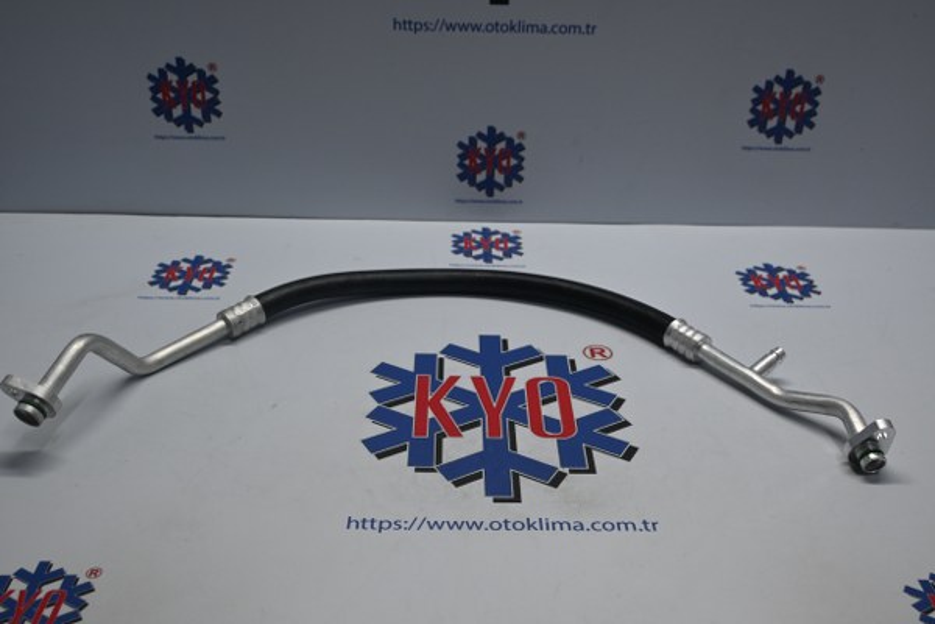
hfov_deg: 51.3
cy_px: 312
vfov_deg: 35.5
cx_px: 468
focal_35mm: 38
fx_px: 974
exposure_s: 1/125
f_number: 4.2
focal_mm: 25
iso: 400
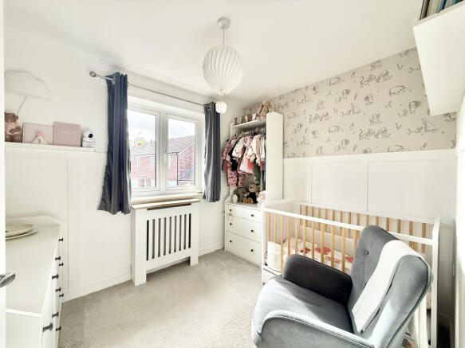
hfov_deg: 102.1
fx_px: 188
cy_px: 174
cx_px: 232
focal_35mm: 14
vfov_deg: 85.7
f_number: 2.2
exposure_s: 1/169
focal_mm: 2.22
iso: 64
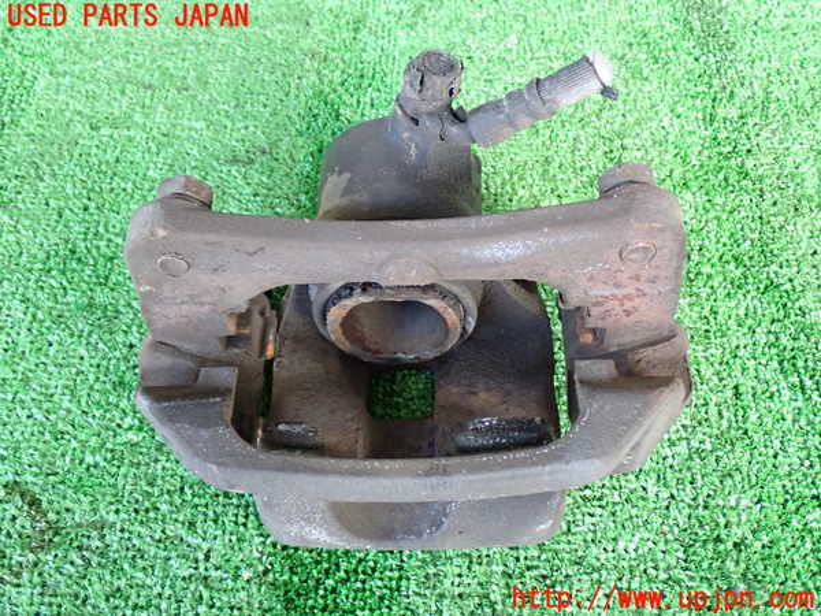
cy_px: 308
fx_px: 972
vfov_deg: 35.1
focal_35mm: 41
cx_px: 410
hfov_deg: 45.8
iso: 400
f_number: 2.8
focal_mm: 7.31
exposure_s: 1/40
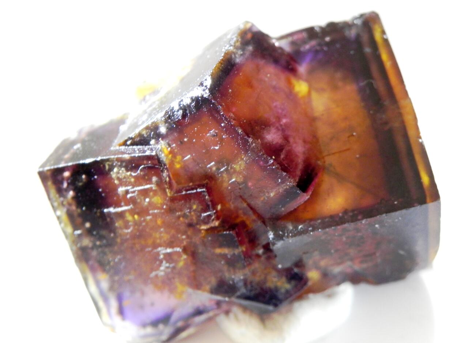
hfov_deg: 20.6
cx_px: 228
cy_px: 172
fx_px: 1254
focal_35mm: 95
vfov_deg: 15.6
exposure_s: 1/30.2
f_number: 4
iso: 323
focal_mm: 16.9
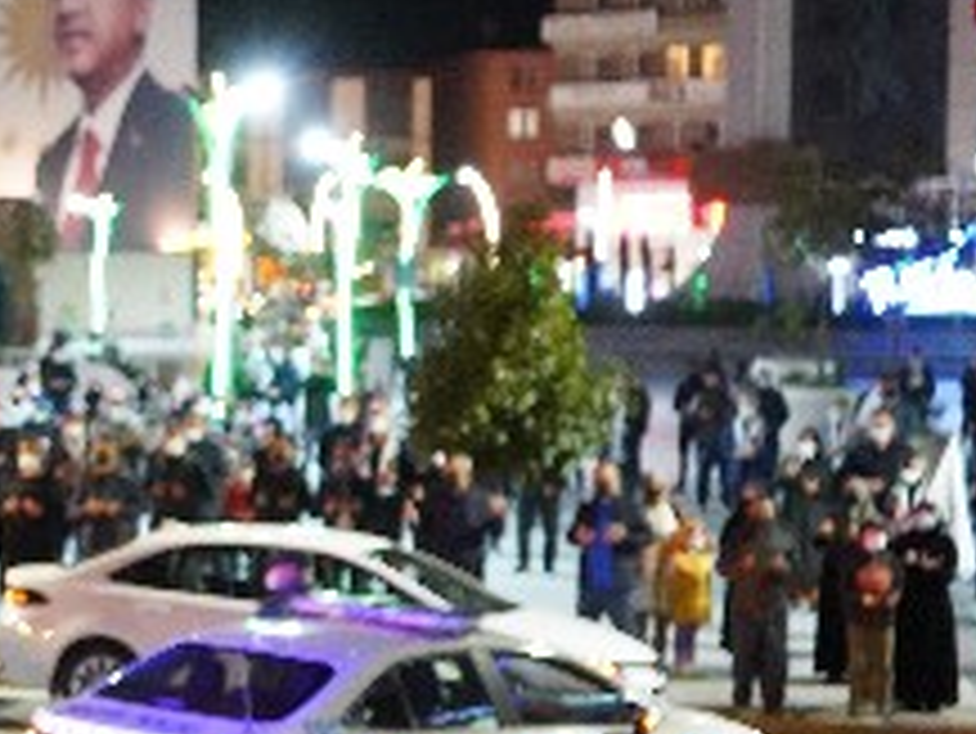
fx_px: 2934
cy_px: 444
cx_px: -337
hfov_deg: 17.6
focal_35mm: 104
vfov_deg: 14.2
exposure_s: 1/30
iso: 6400
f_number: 4
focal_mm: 35
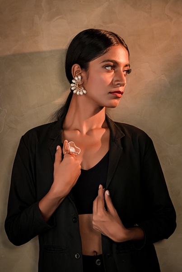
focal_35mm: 85
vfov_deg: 23.9
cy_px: 136
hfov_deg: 16.1
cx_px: 91
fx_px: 644
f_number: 4
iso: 320
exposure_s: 1/160
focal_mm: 85
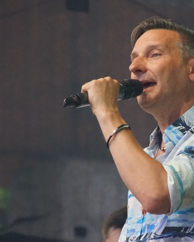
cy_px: 147
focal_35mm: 569
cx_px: 145
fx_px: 4084
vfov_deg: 3.4
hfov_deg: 2.7
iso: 3200
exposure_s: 1/200
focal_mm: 200
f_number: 6.3
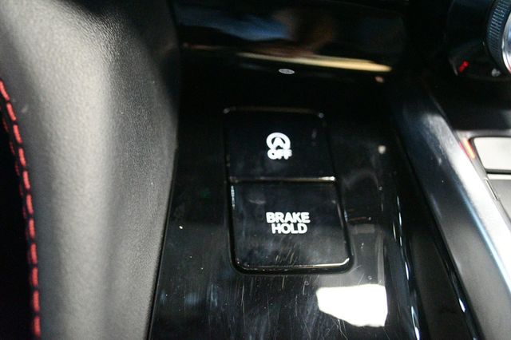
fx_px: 553
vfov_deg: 34.2
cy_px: 170
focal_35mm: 39
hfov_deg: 49.6
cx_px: 256
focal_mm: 26
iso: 12800
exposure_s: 1/30
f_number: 4.2
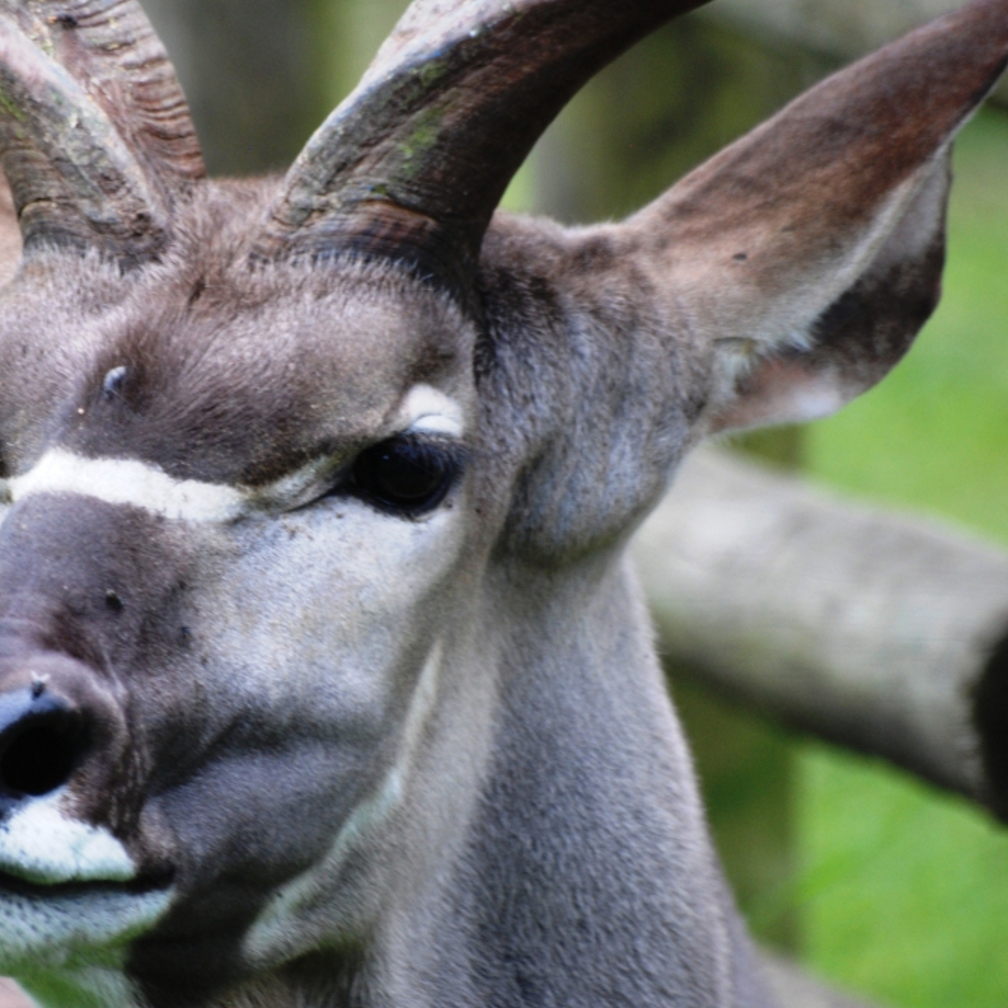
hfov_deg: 3.0
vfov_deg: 3.0
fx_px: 19372
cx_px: 292
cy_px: 516
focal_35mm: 588
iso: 400
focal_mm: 300
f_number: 5.6
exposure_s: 1/160
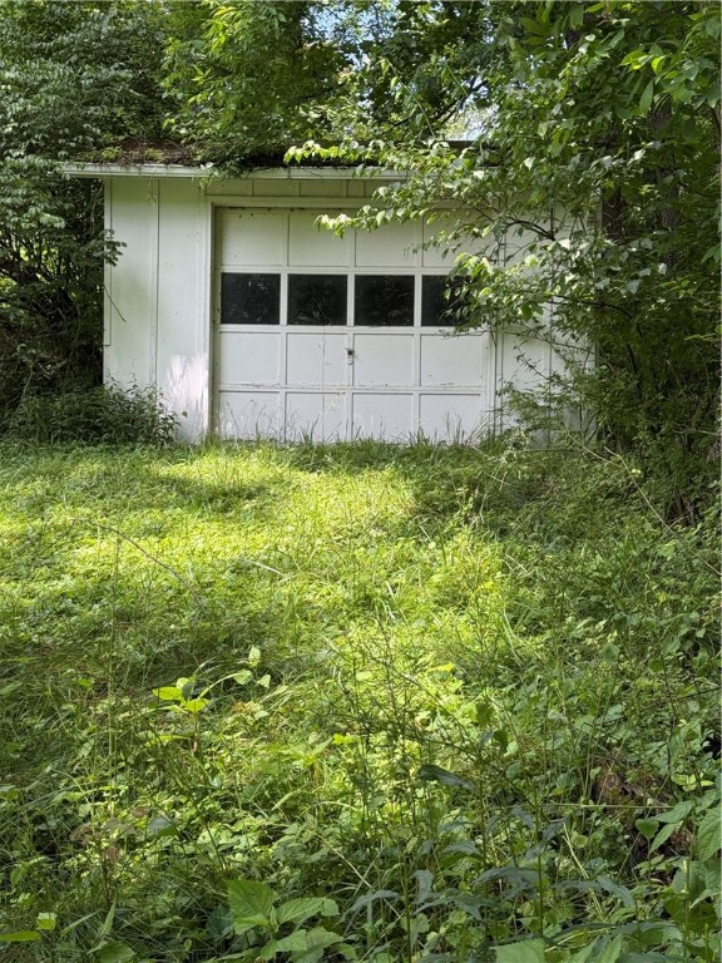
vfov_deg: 39.7
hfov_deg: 30.3
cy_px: 482
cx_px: 361
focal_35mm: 48
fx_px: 1335
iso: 64
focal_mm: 6.76
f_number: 1.78
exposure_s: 1/712
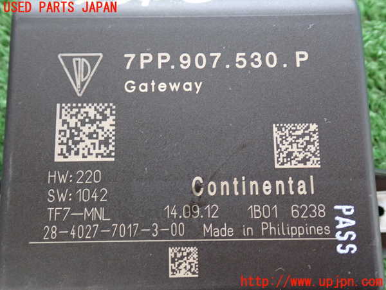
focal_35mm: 38
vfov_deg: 37.7
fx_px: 424
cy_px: 145
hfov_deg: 49.0
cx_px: 193
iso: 800
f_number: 2.7
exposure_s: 1/25
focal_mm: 6.83
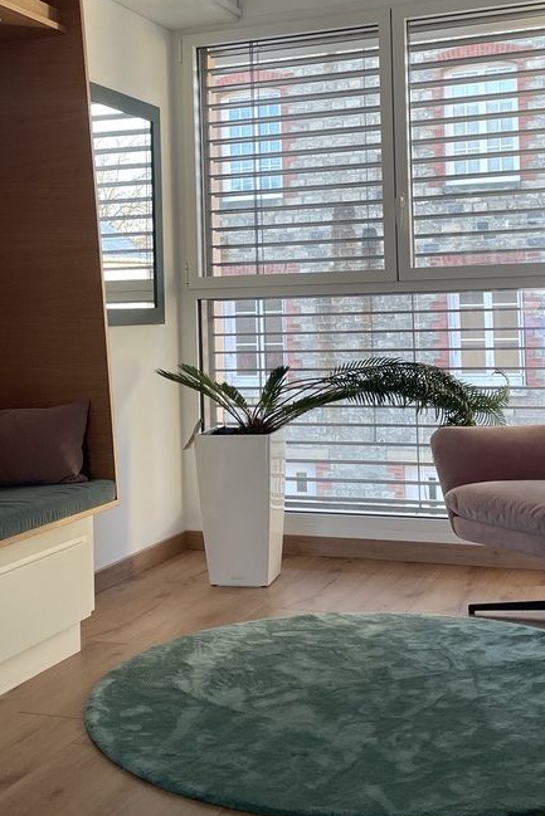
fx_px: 1135
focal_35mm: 50
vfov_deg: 39.3
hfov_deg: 27.0
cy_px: 298
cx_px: 245
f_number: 1.6
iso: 125
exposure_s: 1/120
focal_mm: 4.2
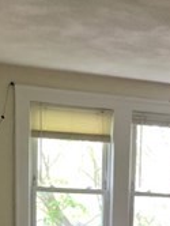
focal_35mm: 76
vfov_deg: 23.3
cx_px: 181
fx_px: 496
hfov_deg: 18.8
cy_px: 276
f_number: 1.8
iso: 32
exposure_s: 1/30
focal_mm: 3.99
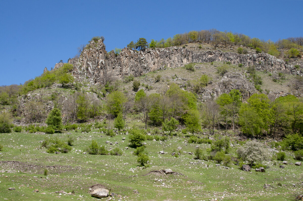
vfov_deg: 34.2
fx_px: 328
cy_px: 100
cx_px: 152
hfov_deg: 49.6
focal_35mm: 39
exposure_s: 1/500
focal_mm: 26
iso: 640
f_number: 11
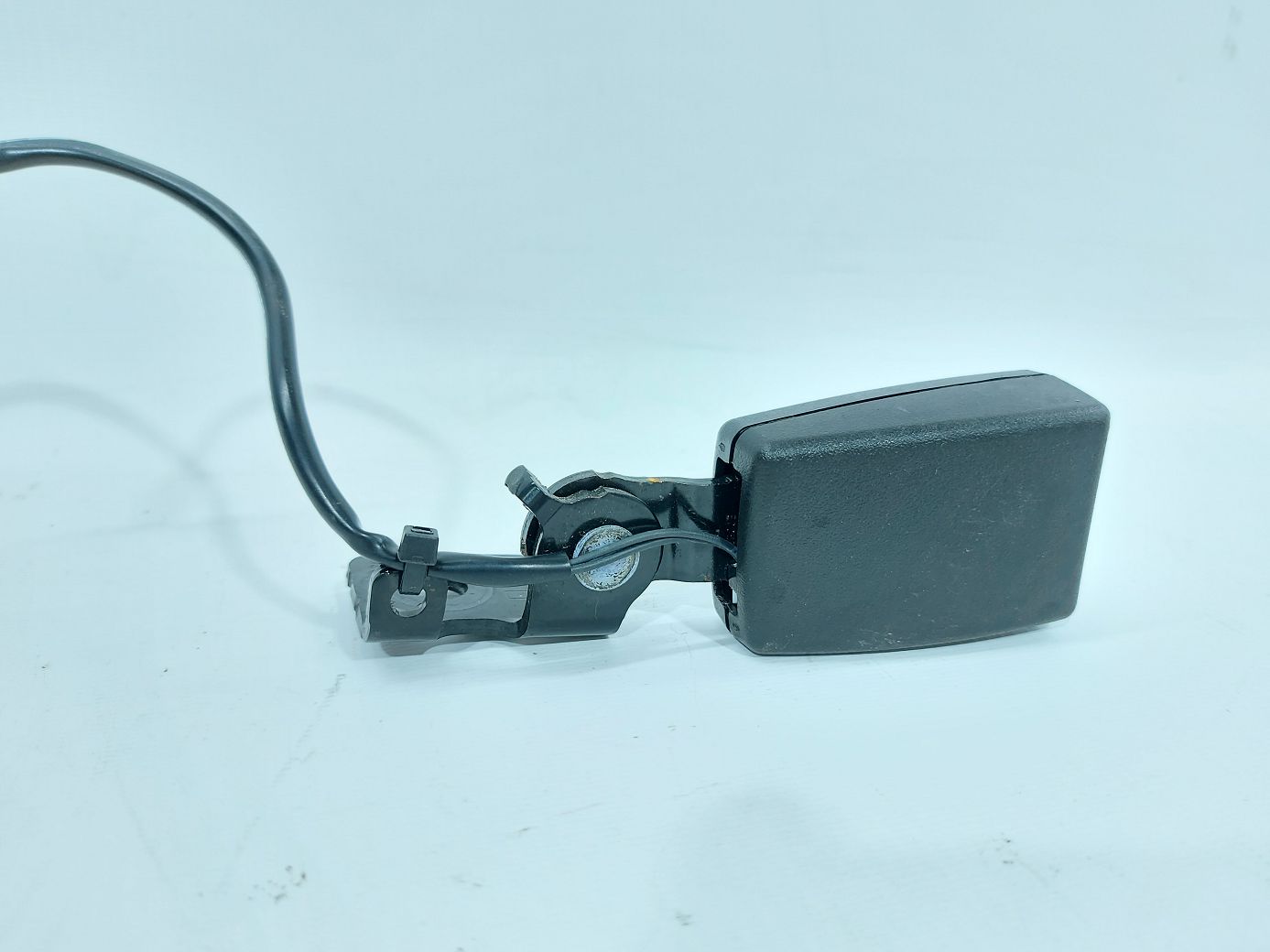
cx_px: 635
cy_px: 476
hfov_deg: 71.6
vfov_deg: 56.8
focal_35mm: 24
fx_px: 880
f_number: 1.8
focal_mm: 5.23
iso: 160
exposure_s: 1/50
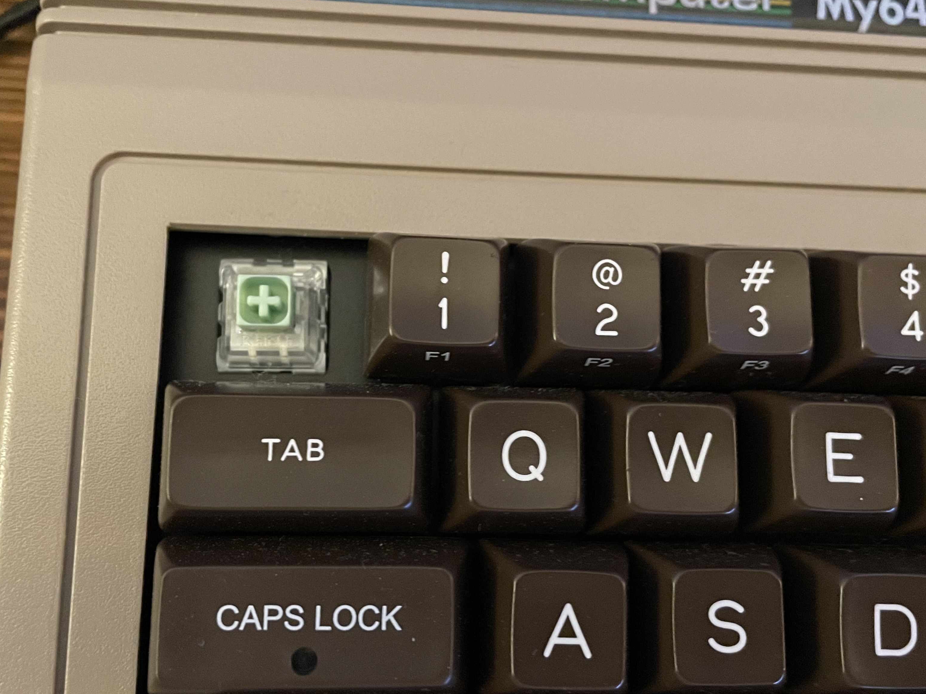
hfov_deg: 54.0
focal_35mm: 34
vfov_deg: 41.8
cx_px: 469
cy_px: 356
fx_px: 909
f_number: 1.6
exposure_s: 1/30
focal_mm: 4.2
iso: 1000
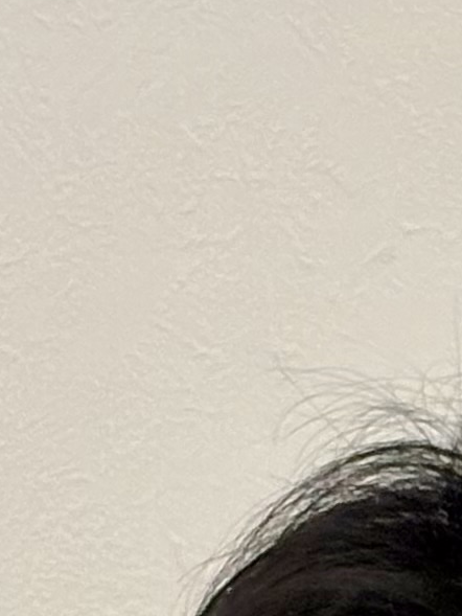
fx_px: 6333
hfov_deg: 4.2
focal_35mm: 356
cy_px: 1461
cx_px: 620
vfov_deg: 5.4
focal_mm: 5.96
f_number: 1.6
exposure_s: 1/40
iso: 200
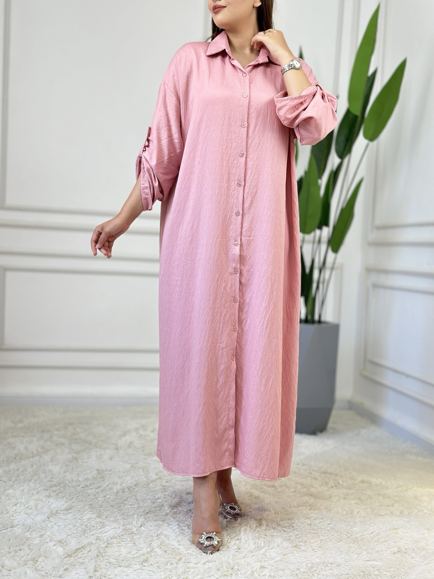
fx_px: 802
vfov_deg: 39.7
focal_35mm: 48
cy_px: 290
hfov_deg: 30.3
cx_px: 217
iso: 80
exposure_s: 1/100
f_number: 1.78
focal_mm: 6.86
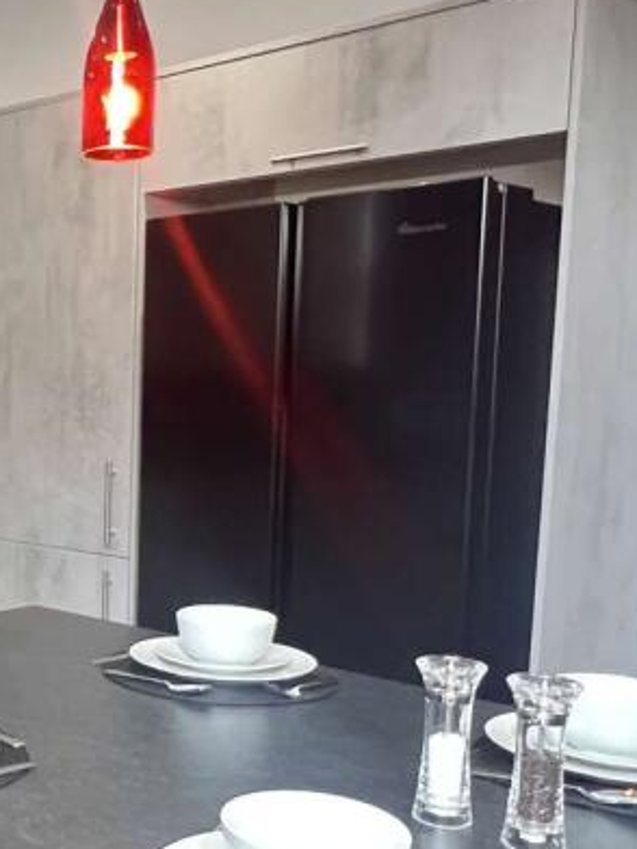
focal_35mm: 34
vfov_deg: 53.4
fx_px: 834
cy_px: 526
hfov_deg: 34.3
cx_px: -113
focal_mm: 1.57
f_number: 1.8
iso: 800
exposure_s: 1/50
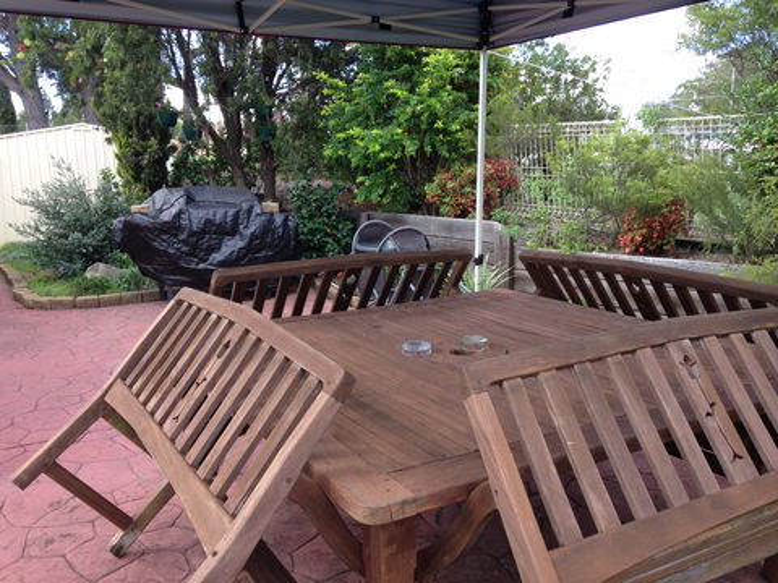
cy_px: 292
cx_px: 389
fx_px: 742
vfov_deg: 42.9
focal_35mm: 33
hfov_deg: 55.4
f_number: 2.4
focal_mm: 4.12
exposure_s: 1/142
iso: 50
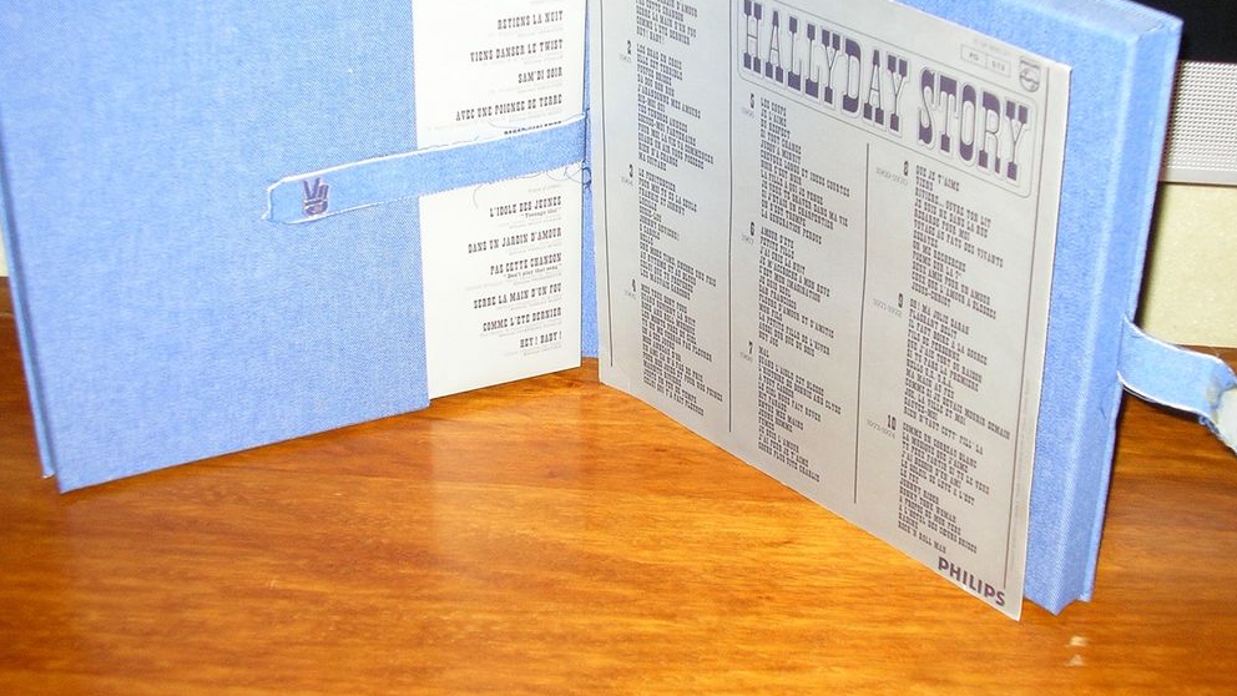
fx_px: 1837
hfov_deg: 37.2
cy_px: 269
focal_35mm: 56
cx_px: 622
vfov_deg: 21.4
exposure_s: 1/80
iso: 200
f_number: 3.3
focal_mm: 7.8
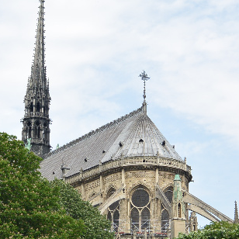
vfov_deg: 18.3
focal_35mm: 95
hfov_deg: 18.3
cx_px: 90
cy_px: 128
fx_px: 742
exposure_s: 1/500
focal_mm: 16.1
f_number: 4.2
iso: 100
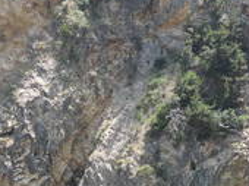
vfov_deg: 14.3
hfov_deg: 19.8
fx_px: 711
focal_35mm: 99
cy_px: 242
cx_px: 91
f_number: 3.3
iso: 100
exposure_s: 1/320
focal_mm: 6.2
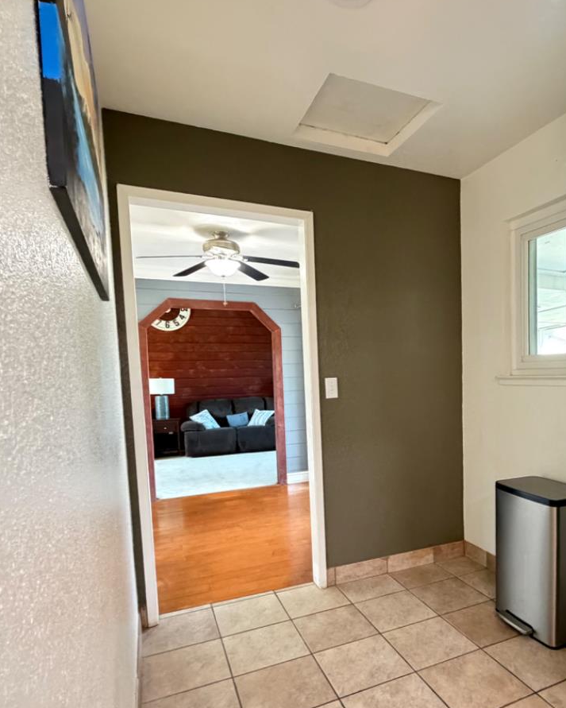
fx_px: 482
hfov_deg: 58.8
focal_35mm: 23
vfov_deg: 72.1
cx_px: 397
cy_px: 411
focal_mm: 2.22
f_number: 2.2
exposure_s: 1/60
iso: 1000
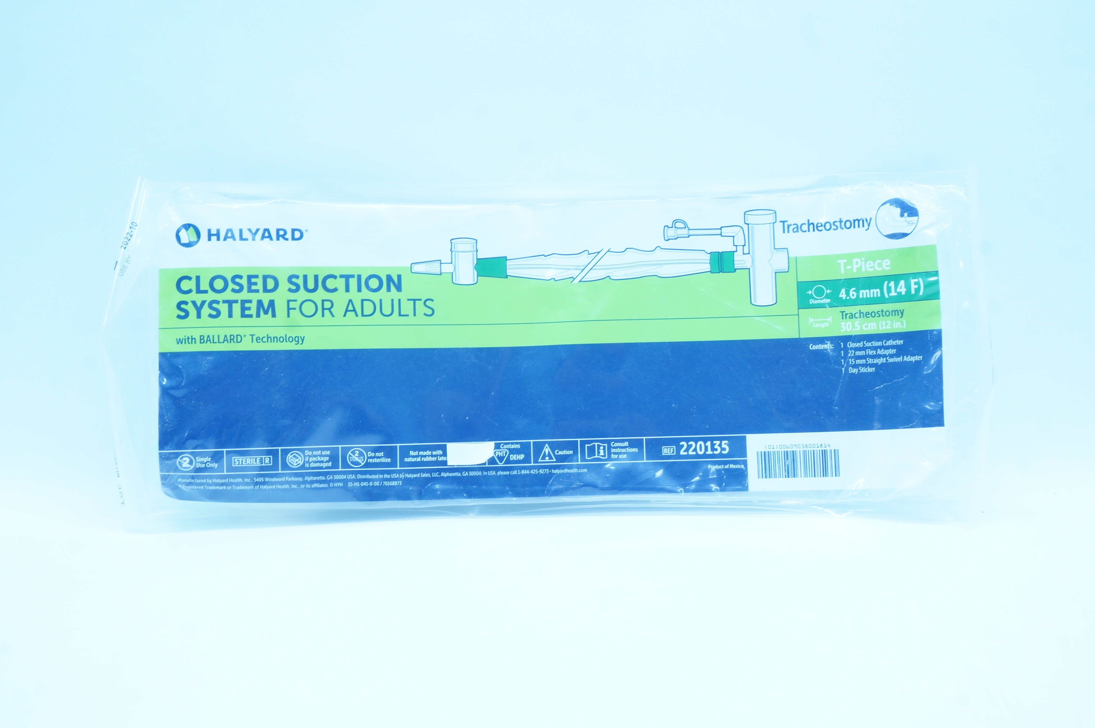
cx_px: 548
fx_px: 1322
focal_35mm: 44
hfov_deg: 45.0
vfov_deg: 30.8
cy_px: 364
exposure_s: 1/13
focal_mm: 29
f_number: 11
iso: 400
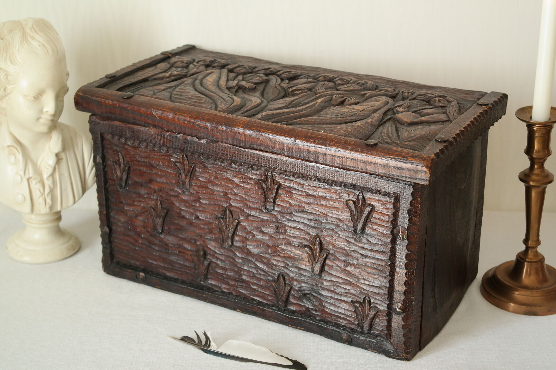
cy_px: 185
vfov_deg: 19.7
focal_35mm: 69
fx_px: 1066
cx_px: 278
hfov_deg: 29.2
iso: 800
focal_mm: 45
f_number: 6.3
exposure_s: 1/30
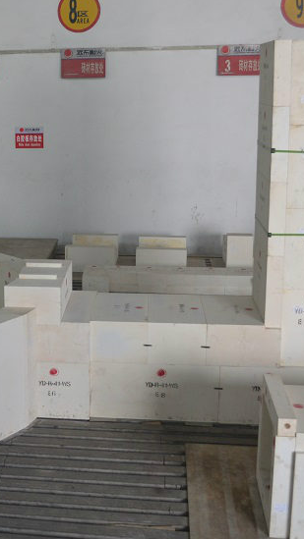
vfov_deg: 37.8
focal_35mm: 55
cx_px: -6
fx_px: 788
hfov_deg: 21.0
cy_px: 233
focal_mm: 20
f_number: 4
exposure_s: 1/60
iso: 400
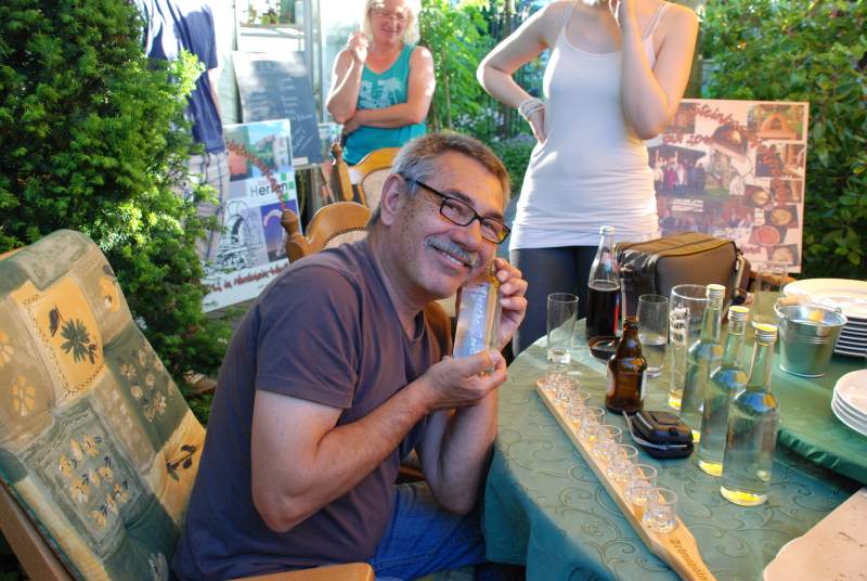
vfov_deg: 40.1
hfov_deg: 57.2
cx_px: 434
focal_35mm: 33
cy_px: 290
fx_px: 796
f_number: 4.5
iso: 400
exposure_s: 1/80
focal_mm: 22
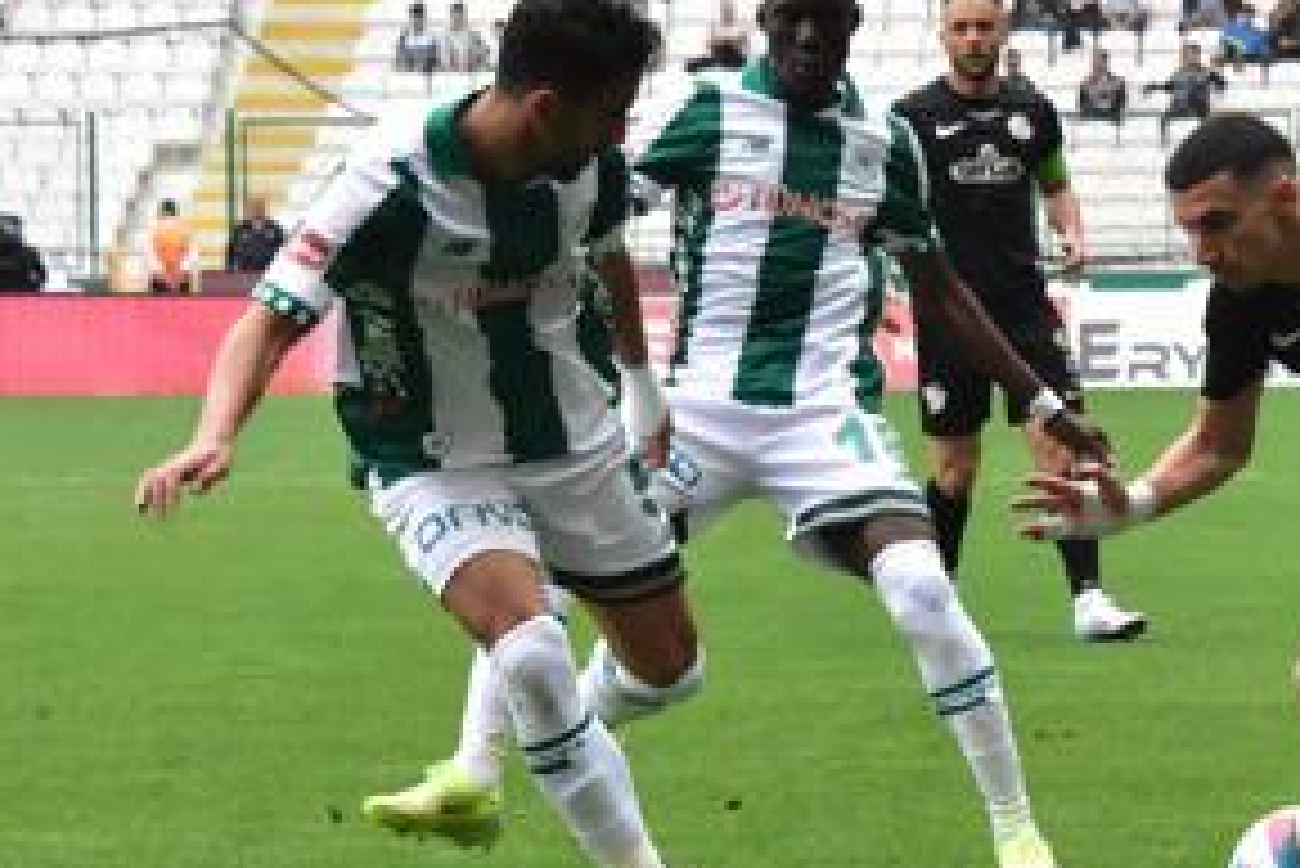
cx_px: 1190
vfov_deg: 4.3
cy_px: 526
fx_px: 11525
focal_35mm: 319
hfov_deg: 6.4
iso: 2000
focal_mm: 100
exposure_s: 1/640
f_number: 7.1
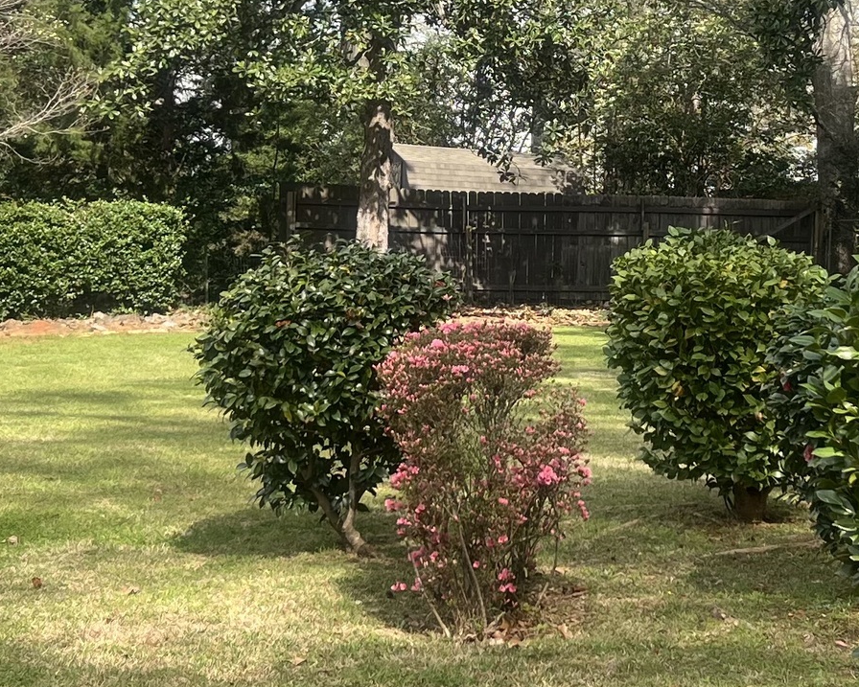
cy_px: 172
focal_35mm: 87
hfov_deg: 22.0
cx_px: 472
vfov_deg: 17.6
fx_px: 2212
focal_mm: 5.7
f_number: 1.5
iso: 50
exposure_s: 1/1972
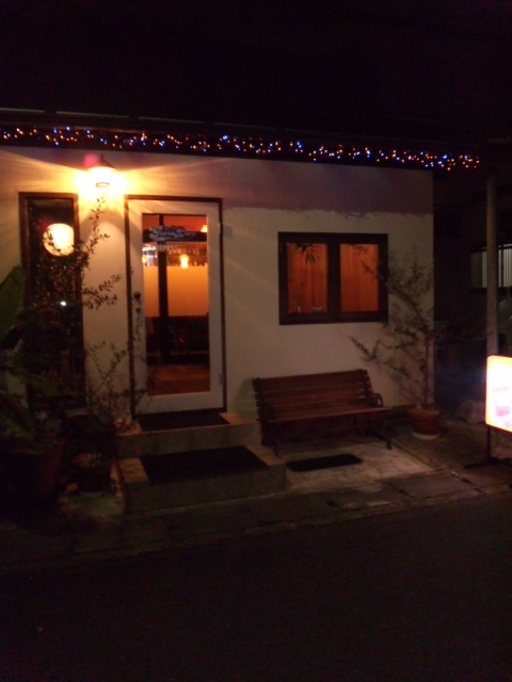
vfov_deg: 63.4
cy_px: 341
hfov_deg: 49.7
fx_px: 552
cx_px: 256
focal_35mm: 28
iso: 400
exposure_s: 1/15.1
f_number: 2.8
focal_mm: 5.07
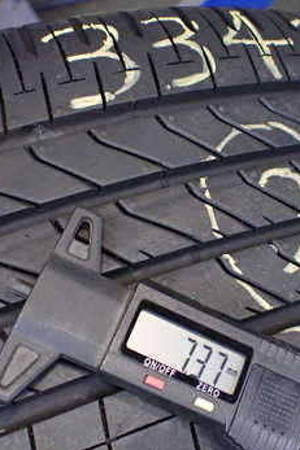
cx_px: 195
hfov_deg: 24.9
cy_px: 250
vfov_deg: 36.8
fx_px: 676
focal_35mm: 54
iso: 640
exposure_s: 1/125
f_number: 2.3
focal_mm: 5.4
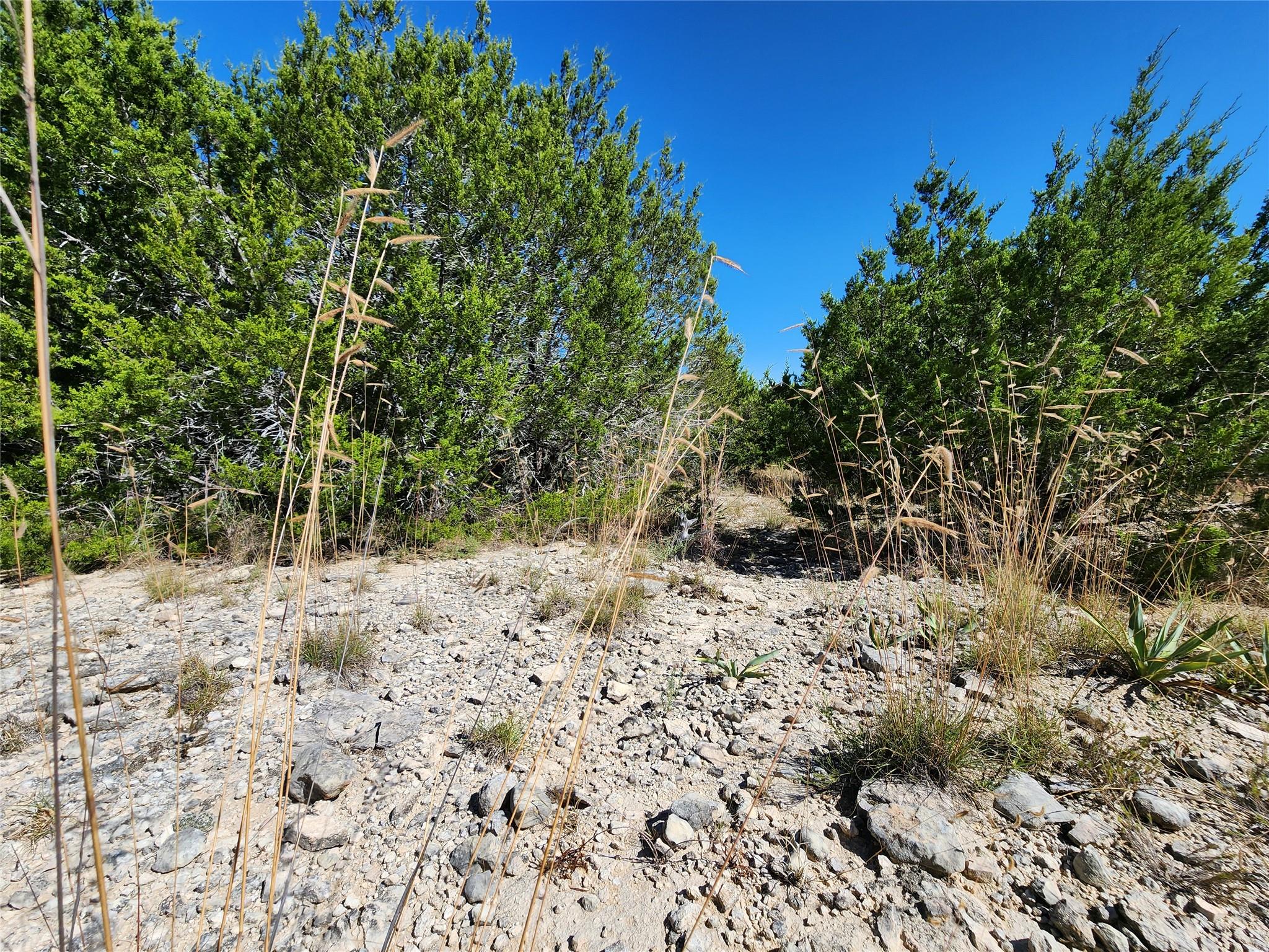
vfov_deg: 89.9
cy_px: 476
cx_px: 634
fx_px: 477
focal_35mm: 13
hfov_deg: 106.2
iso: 50
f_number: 2.2
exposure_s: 1/2094
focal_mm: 2.2
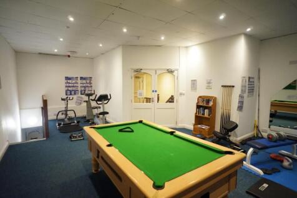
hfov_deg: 73.8
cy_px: 99
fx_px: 198
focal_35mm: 24
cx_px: 148
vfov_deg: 53.1
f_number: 2.8
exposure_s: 1/125
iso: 3200
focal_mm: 16
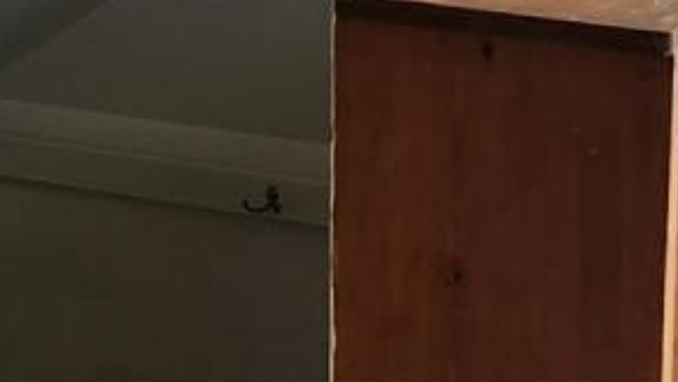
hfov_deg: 12.5
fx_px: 3094
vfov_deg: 7.1
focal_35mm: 172
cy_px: 249
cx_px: 277
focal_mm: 5.4
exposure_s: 1/180
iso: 64
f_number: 1.8
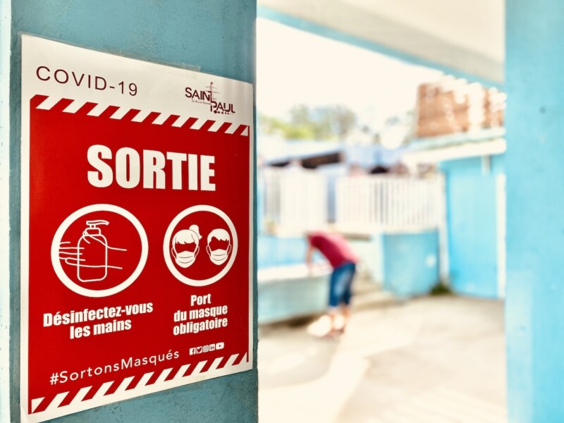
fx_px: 424
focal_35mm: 26
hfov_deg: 67.3
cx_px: 282
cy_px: 212
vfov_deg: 53.1
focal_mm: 4.25
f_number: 1.8
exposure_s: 1/822
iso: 32
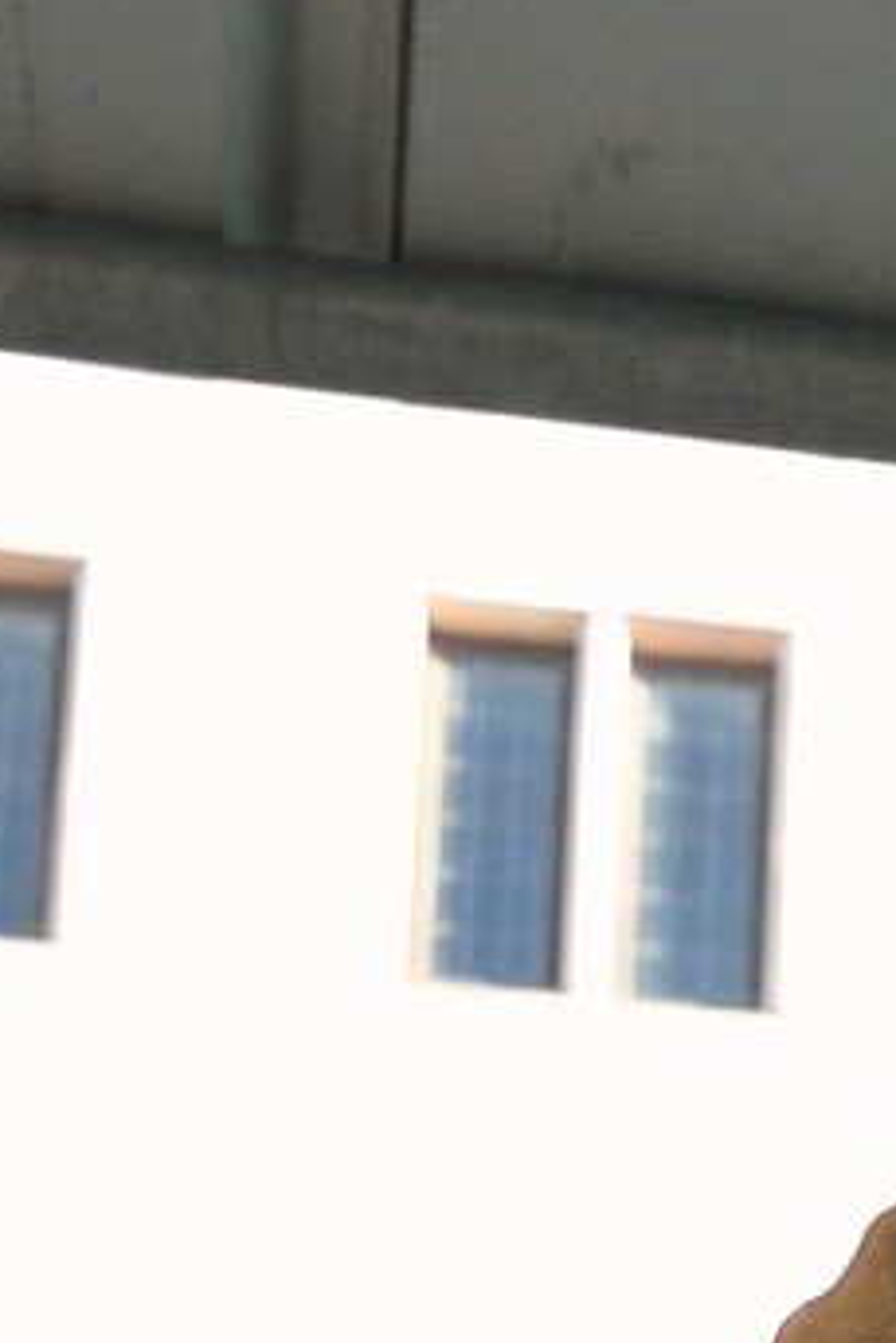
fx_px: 7309
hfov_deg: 6.8
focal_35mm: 196
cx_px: 1788
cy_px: 3150
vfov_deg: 9.4
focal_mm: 28
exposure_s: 1/80
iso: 400
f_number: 10
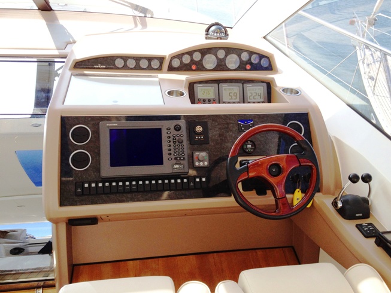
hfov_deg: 52.6
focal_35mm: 35
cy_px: 146
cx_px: 196
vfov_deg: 40.7
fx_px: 395
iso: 64
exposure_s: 1/412
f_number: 2.4
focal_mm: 4.28
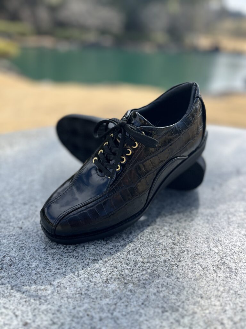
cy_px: 164
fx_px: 246
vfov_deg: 67.3
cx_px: 123
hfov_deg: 53.1
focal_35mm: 26
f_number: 1.6
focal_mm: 5.1
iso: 50
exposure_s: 1/1923
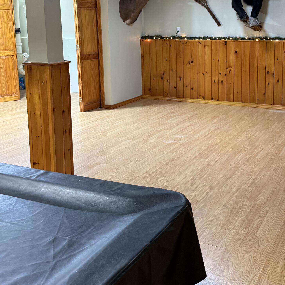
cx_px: 187
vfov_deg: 37.6
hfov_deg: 38.0
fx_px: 410
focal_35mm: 44
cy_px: 80
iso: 320
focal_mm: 6.76
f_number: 1.78
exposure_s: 1/60
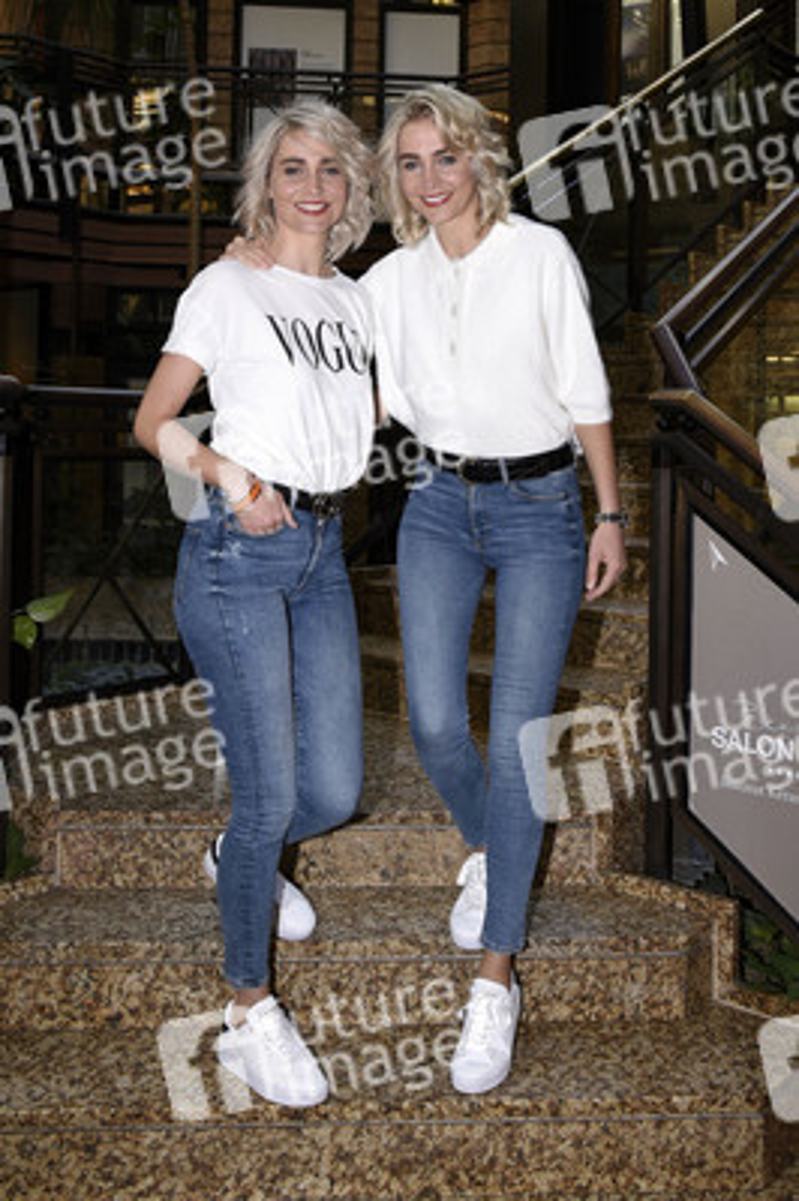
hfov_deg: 43.5
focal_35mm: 30
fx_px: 1000
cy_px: 600
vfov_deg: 62.0
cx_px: 400
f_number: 6.3
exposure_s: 1/60
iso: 1000
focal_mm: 30
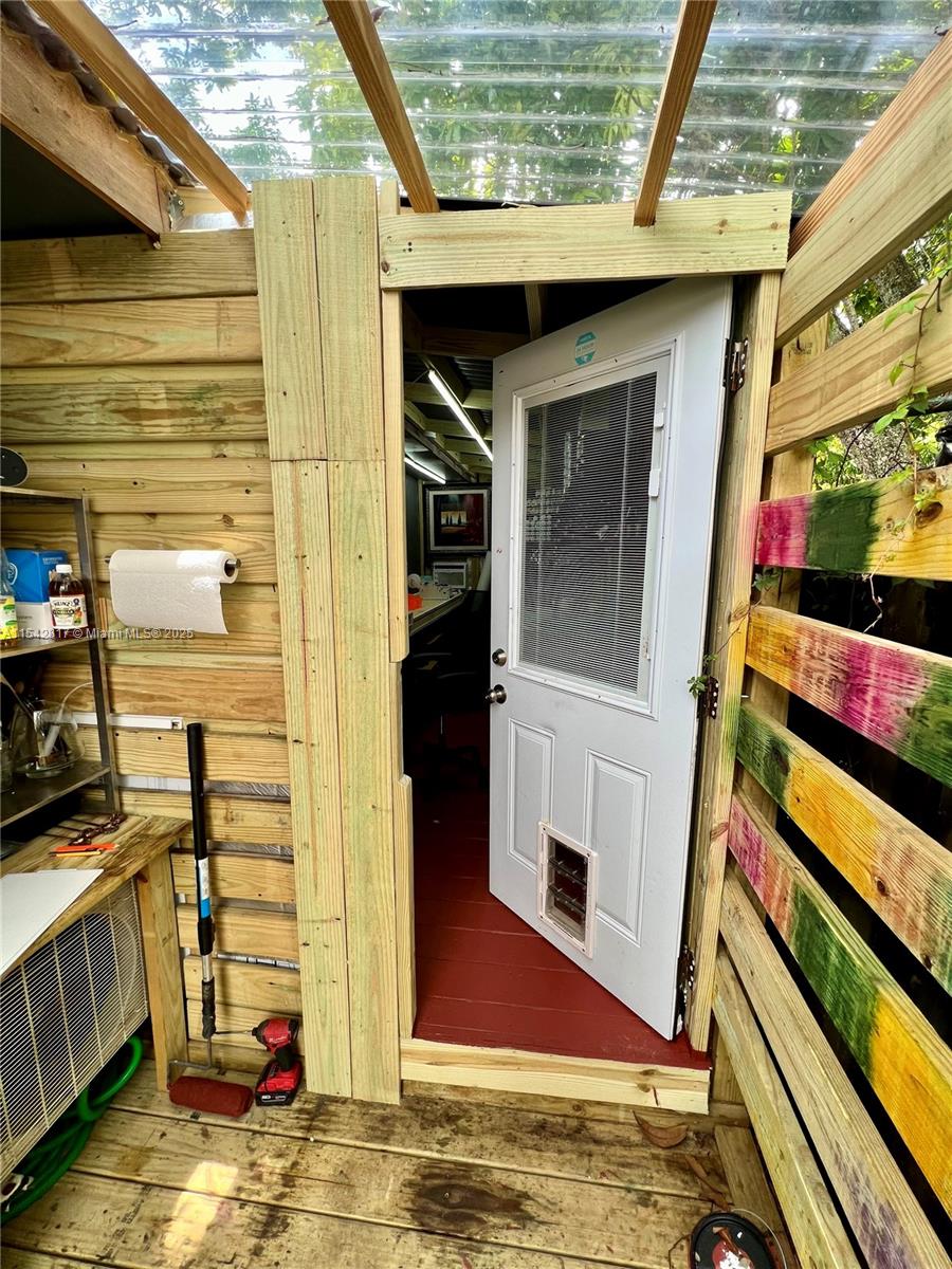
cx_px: 476
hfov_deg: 89.9
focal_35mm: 13
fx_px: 477
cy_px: 634
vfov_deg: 106.2
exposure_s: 1/140
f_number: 1.8
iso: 32
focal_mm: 1.57
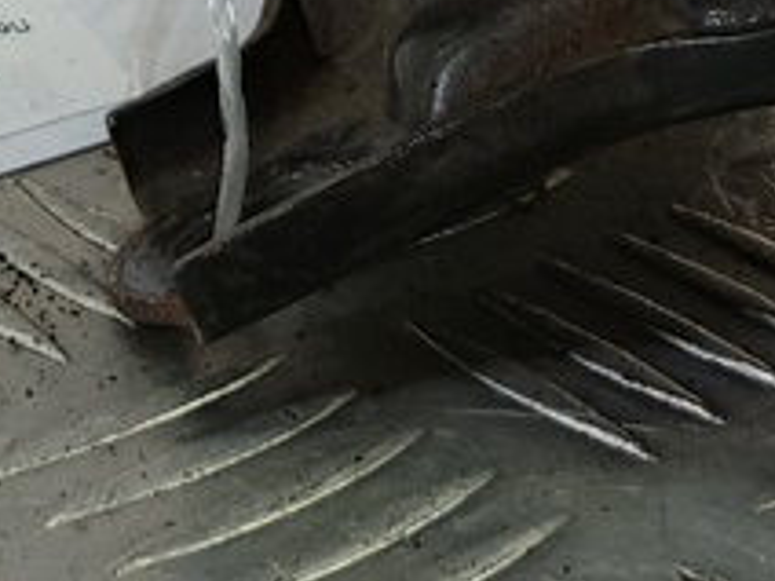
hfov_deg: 17.6
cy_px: -672
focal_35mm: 111
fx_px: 2485
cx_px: 556
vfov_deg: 11.6
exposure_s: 1/50
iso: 152
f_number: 1.6
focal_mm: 4.11
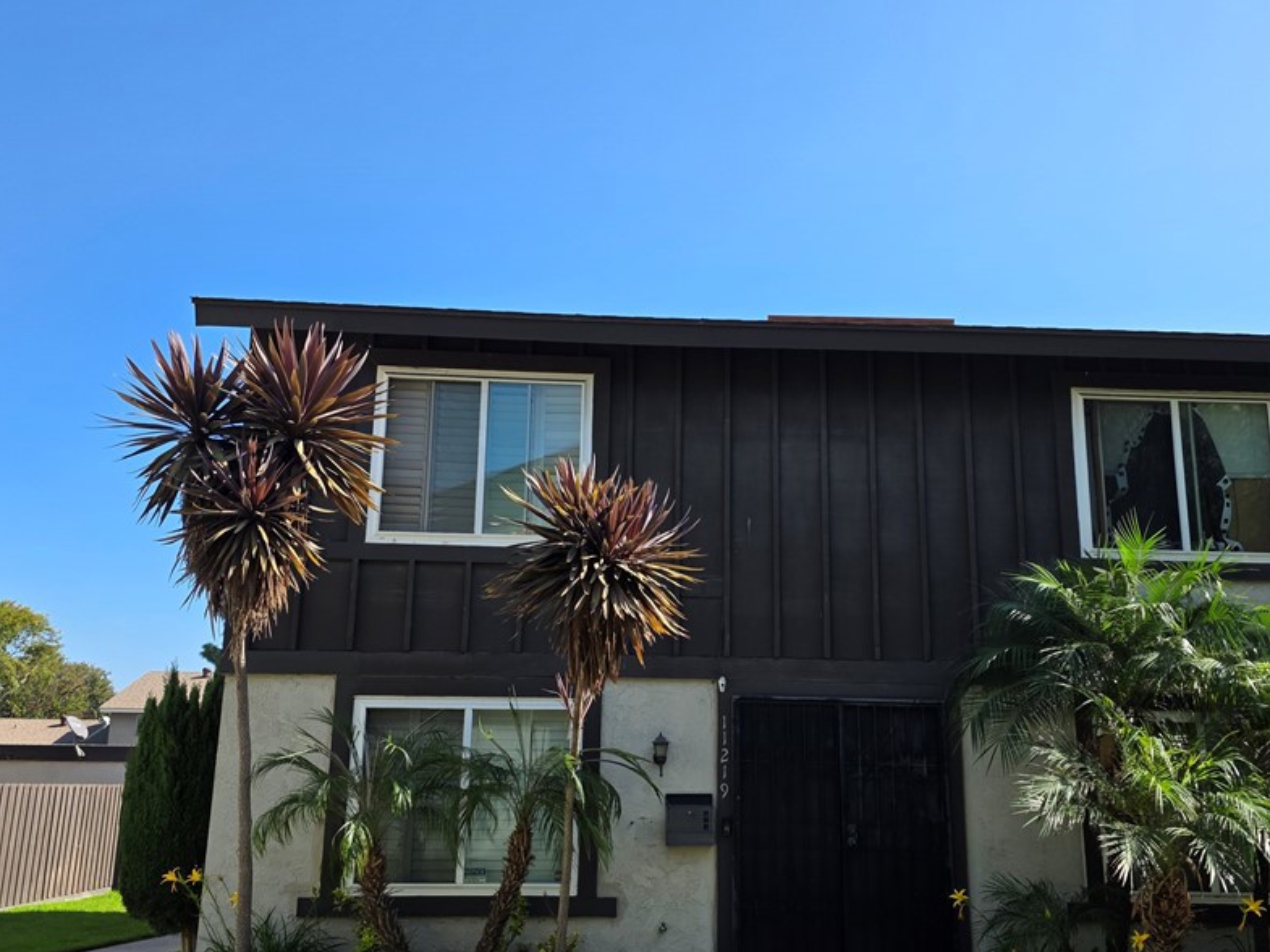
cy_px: 540
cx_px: 668
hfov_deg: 59.9
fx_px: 1101
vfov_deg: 46.7
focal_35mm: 30
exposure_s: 1/3203
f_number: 1.7
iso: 80
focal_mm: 6.3
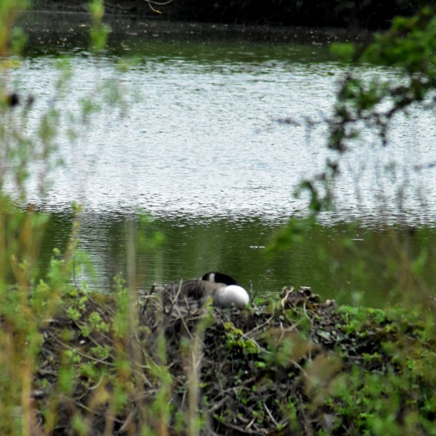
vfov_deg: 3.0
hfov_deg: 3.0
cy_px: 291
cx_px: 218
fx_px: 8208
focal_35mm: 576
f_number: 14
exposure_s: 1/2000
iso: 4000
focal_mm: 300
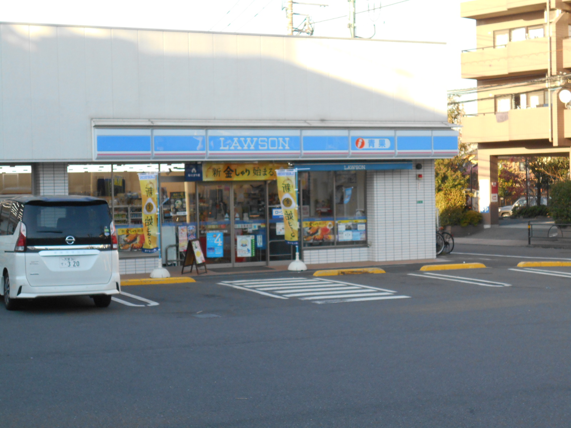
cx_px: 286
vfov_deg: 22.3
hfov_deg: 29.4
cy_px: 214
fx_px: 1089
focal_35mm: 66
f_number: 5.3
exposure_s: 1/250
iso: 250
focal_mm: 11.6
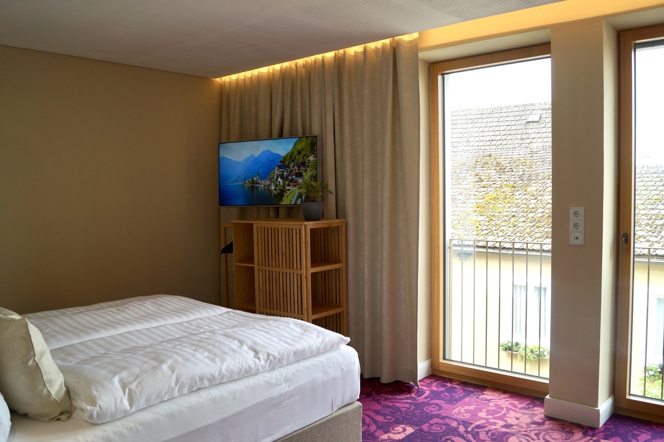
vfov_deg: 47.9
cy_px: 221
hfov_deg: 67.4
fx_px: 498
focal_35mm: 27
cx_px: 332
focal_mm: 18
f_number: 4
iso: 160
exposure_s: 1/160
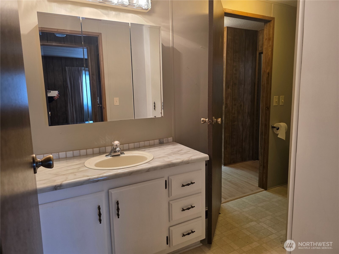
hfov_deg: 73.9
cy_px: 127
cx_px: 170
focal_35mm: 23
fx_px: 225
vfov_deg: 58.9
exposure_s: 1/120
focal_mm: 6.3
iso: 200
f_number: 1.7
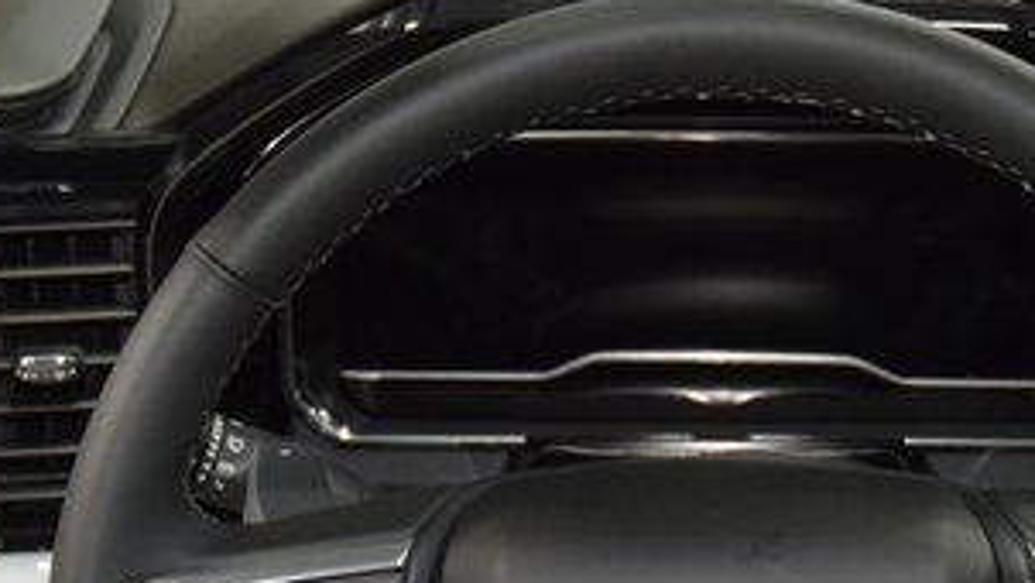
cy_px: 643
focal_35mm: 103
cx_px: 720
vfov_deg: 11.6
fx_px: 2830
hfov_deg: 20.6
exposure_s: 1/60
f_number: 4
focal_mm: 31
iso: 2200
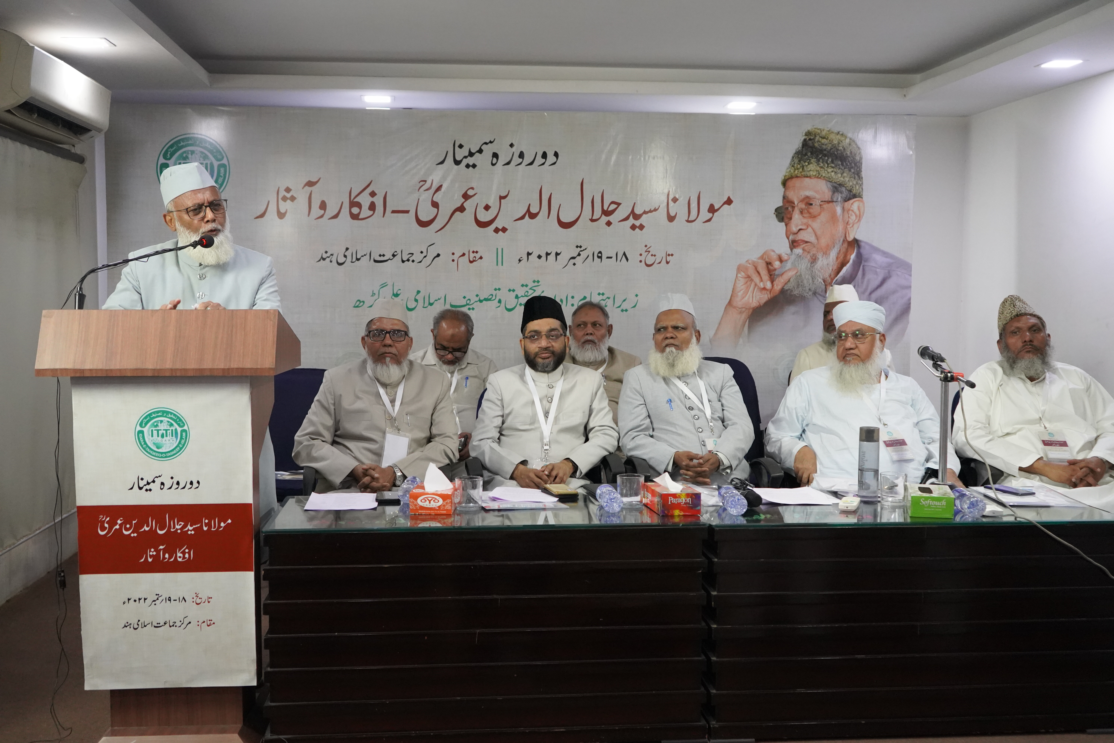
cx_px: 557
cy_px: 372
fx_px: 1176
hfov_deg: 50.7
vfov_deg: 35.1
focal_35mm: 38
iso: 6400
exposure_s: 1/160
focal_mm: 38
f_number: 4
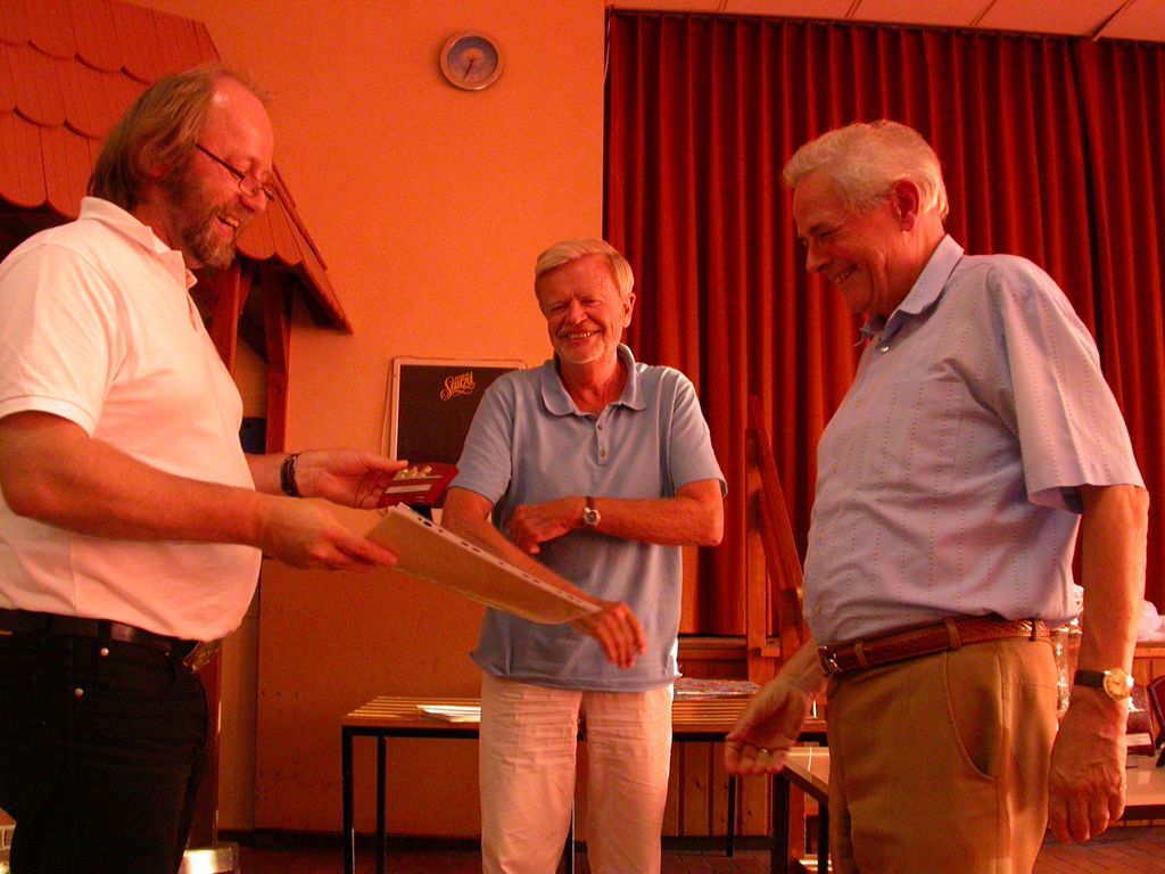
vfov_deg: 37.7
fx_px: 1279
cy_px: 437
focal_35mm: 38
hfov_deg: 49.0
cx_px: 582
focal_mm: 7.85
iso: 400
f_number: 3.3
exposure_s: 1/82.5
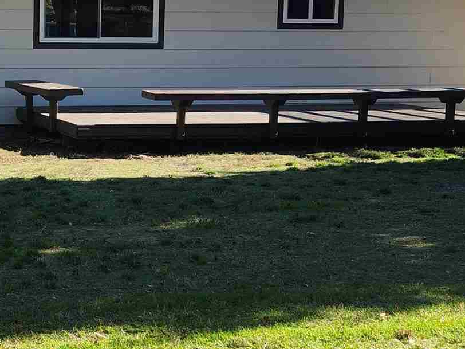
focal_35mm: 87
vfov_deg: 17.0
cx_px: 14
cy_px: 155
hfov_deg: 21.8
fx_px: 1169
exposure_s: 1/720
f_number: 1.8
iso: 20
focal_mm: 5.4
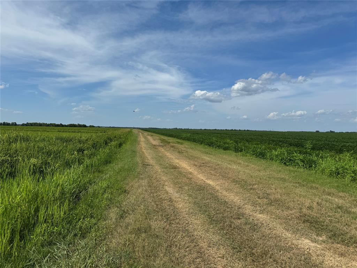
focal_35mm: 24
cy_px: 134
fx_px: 248
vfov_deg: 56.8
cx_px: 178
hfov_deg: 71.6
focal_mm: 6.76
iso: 80
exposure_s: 1/7937
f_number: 1.78
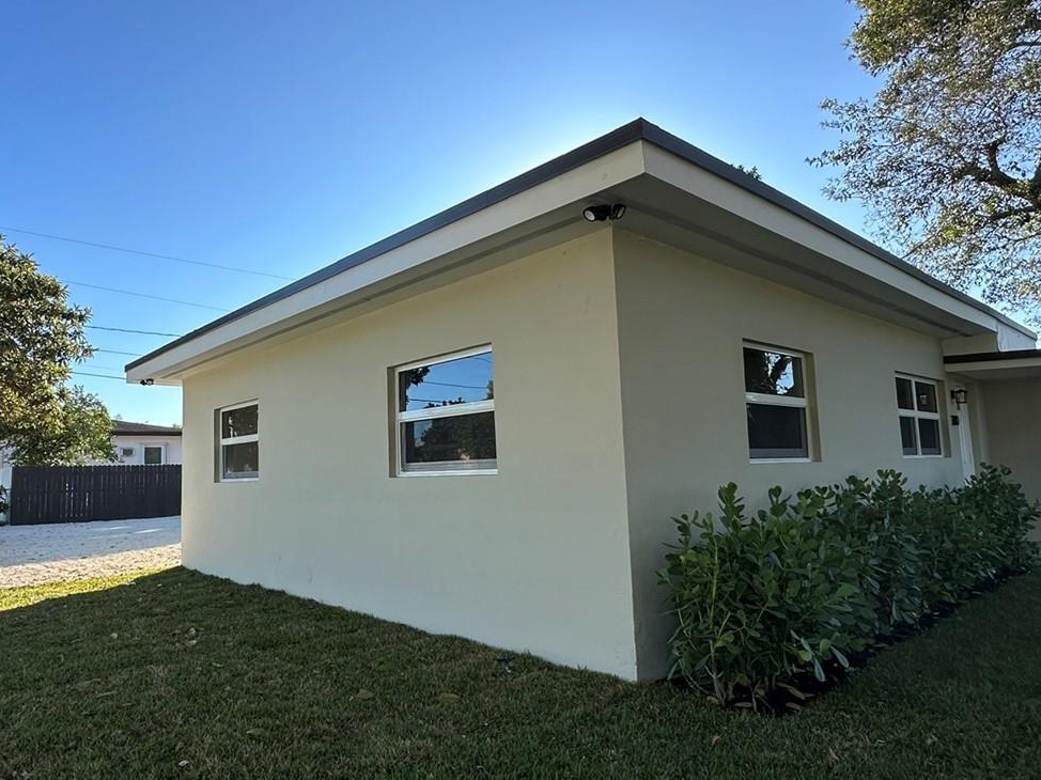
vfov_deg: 58.8
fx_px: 692
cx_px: 452
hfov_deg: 73.6
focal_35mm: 23
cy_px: 404
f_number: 2.2
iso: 40
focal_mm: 2.22
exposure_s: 1/690
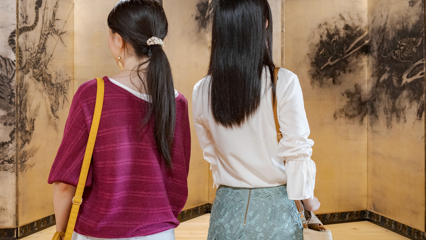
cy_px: 84
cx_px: 183
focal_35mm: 57
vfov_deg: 21.0
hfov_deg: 36.5
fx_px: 644
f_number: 5.6
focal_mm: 33
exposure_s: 1/15
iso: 1600
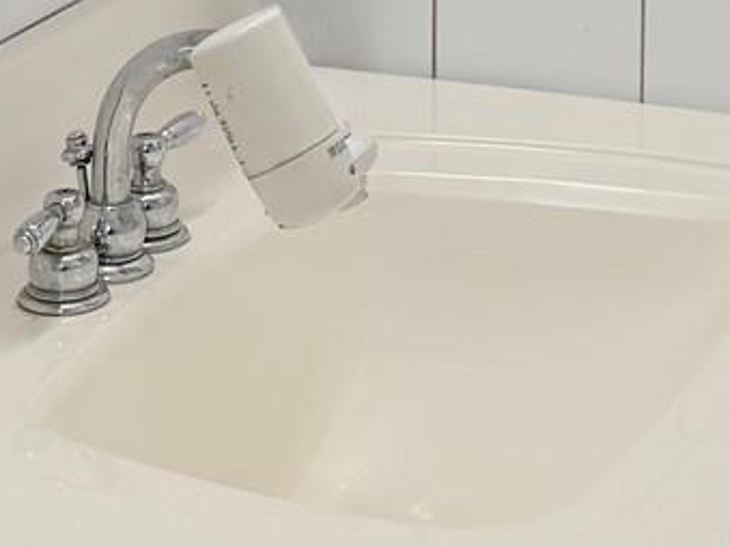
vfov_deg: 9.7
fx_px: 3057
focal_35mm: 145
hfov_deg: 13.6
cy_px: -433
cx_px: 575
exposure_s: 1/627
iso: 80
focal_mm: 6.76
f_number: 1.78
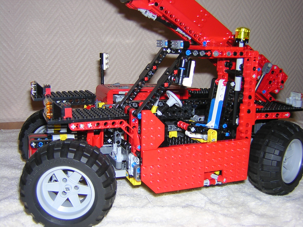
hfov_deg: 46.8
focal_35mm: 40
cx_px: 152
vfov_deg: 36.0
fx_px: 350
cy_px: 114
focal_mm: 5.2
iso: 100
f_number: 2.7
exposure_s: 1/60.1
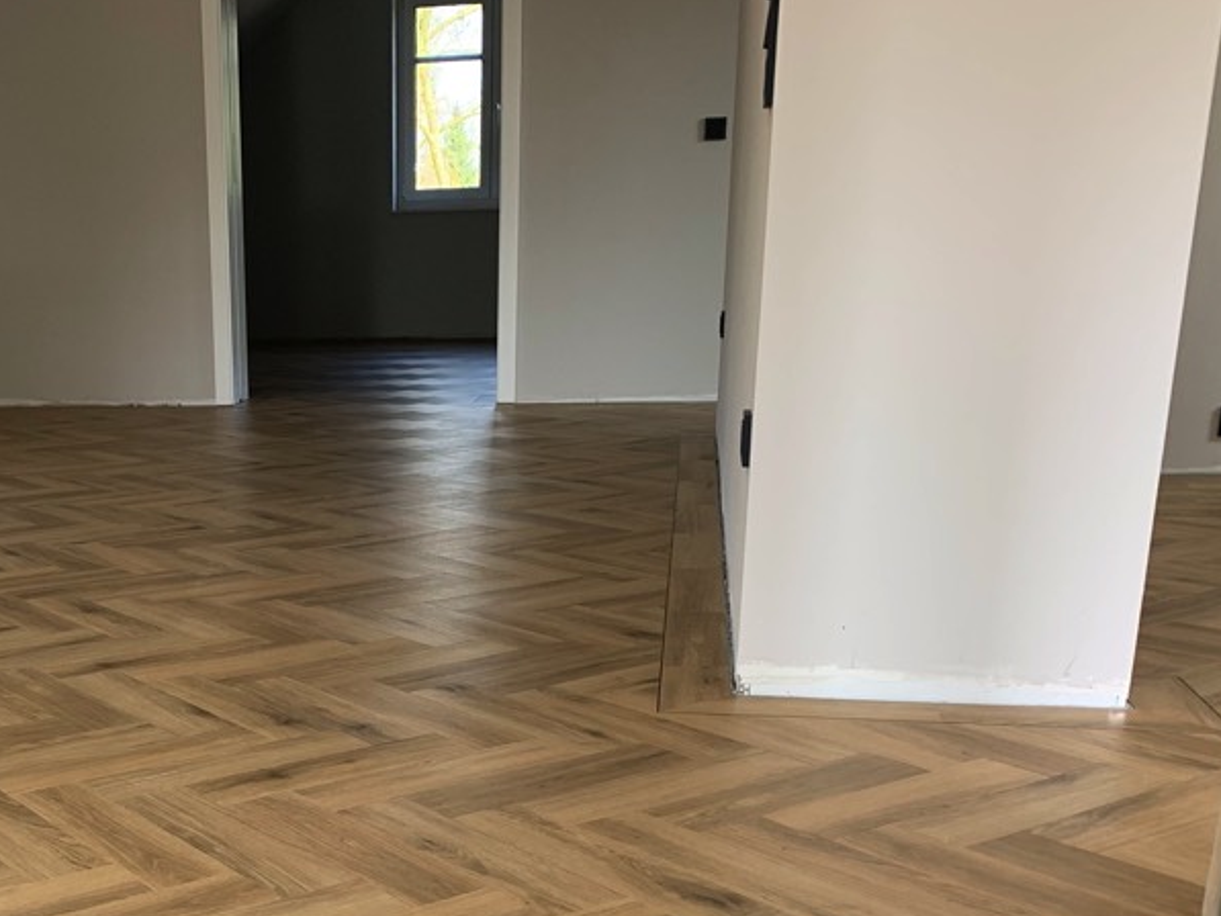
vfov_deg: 29.7
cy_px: 814
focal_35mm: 47
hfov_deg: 39.2
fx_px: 1658
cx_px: 280
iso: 40
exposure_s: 1/121
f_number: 1.8
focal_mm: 4.25
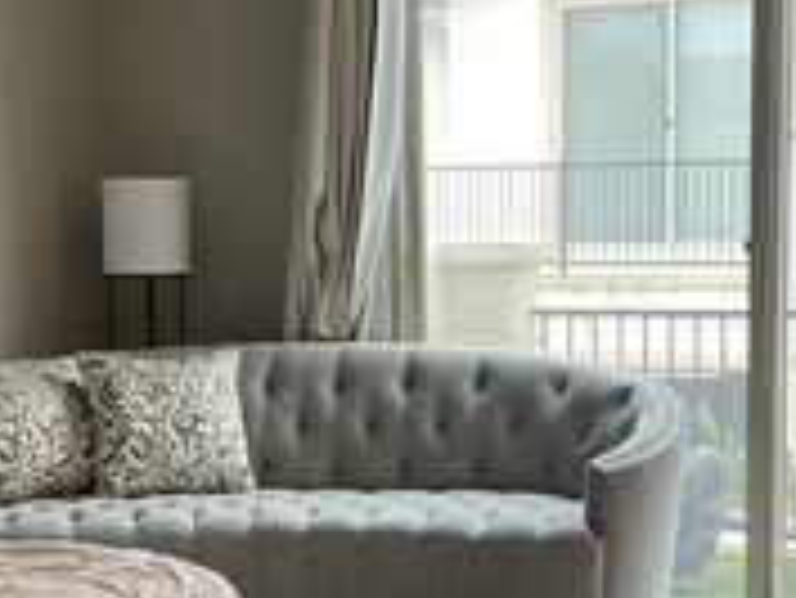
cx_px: 319
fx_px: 2416
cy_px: 567
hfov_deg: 18.7
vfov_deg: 13.9
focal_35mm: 105
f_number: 1.8
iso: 100
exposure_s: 1/60
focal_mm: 3
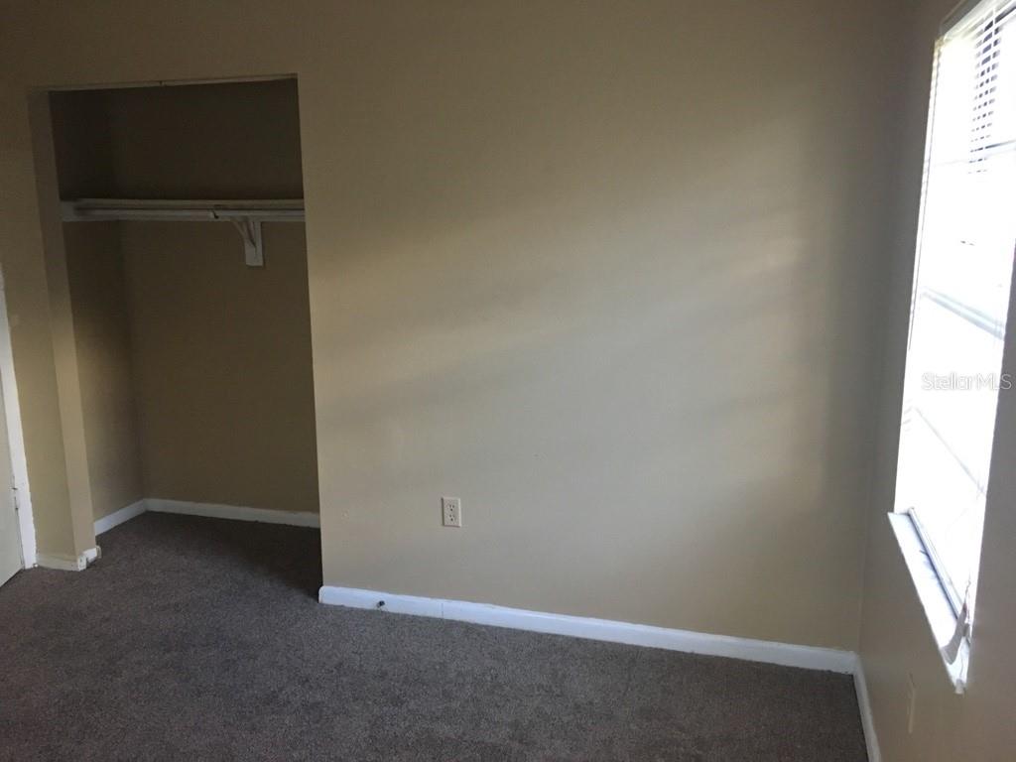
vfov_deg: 48.2
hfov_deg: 61.7
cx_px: 508
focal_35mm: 29
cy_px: 381
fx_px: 851
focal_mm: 4.15
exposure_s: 1/24
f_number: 2.2
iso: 200
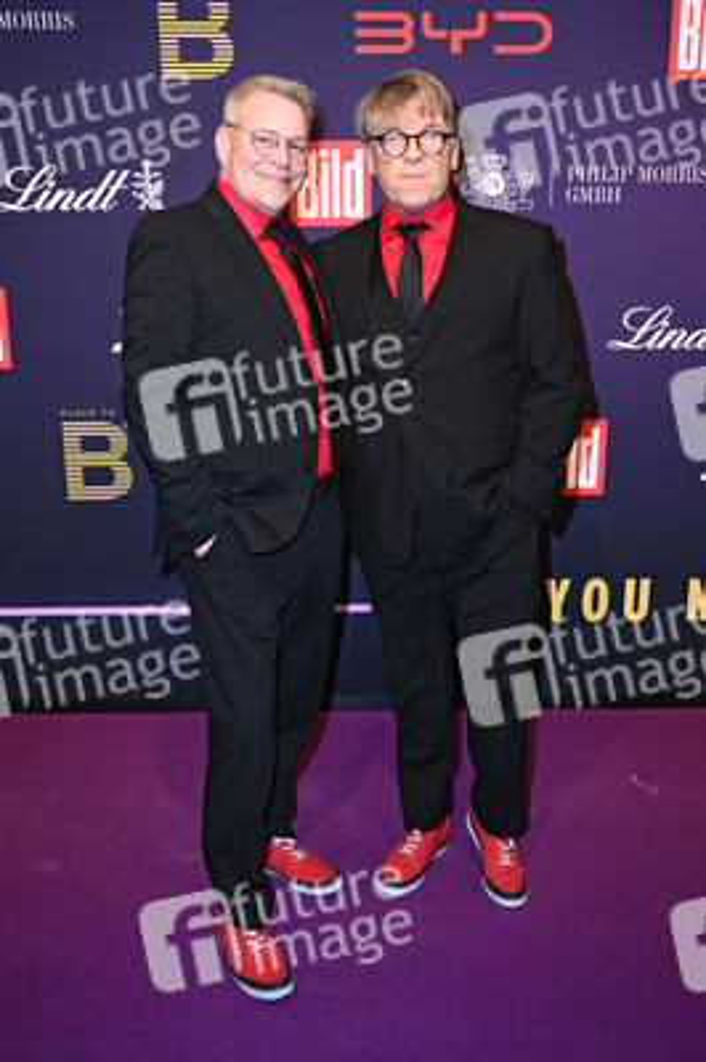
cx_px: 353
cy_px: 531
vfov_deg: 55.8
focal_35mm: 34
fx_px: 1002
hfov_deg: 38.8
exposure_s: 1/250
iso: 500
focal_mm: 34
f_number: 6.3
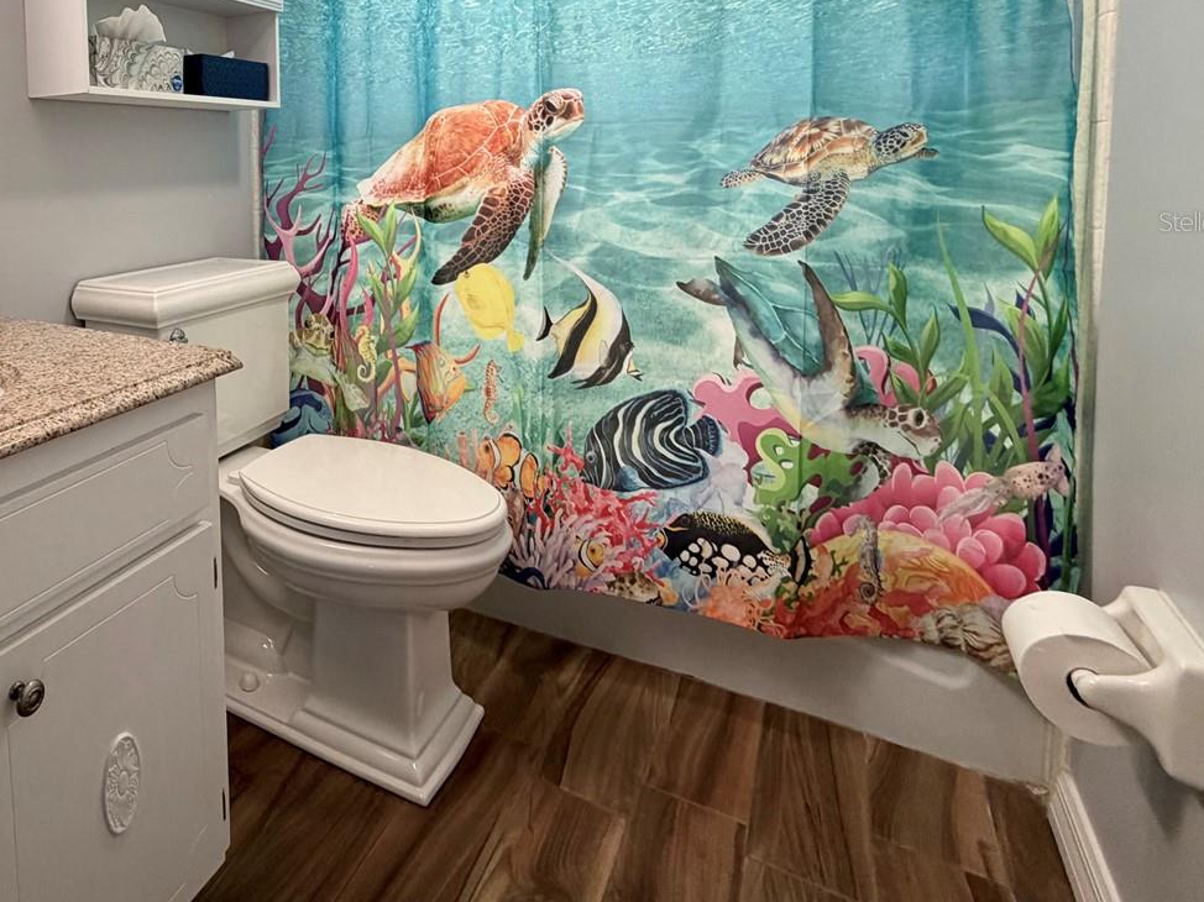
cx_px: 287
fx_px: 800
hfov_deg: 68.6
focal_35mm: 23
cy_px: 221
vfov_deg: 55.9
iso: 200
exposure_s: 1/60
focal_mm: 2.22
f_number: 2.2
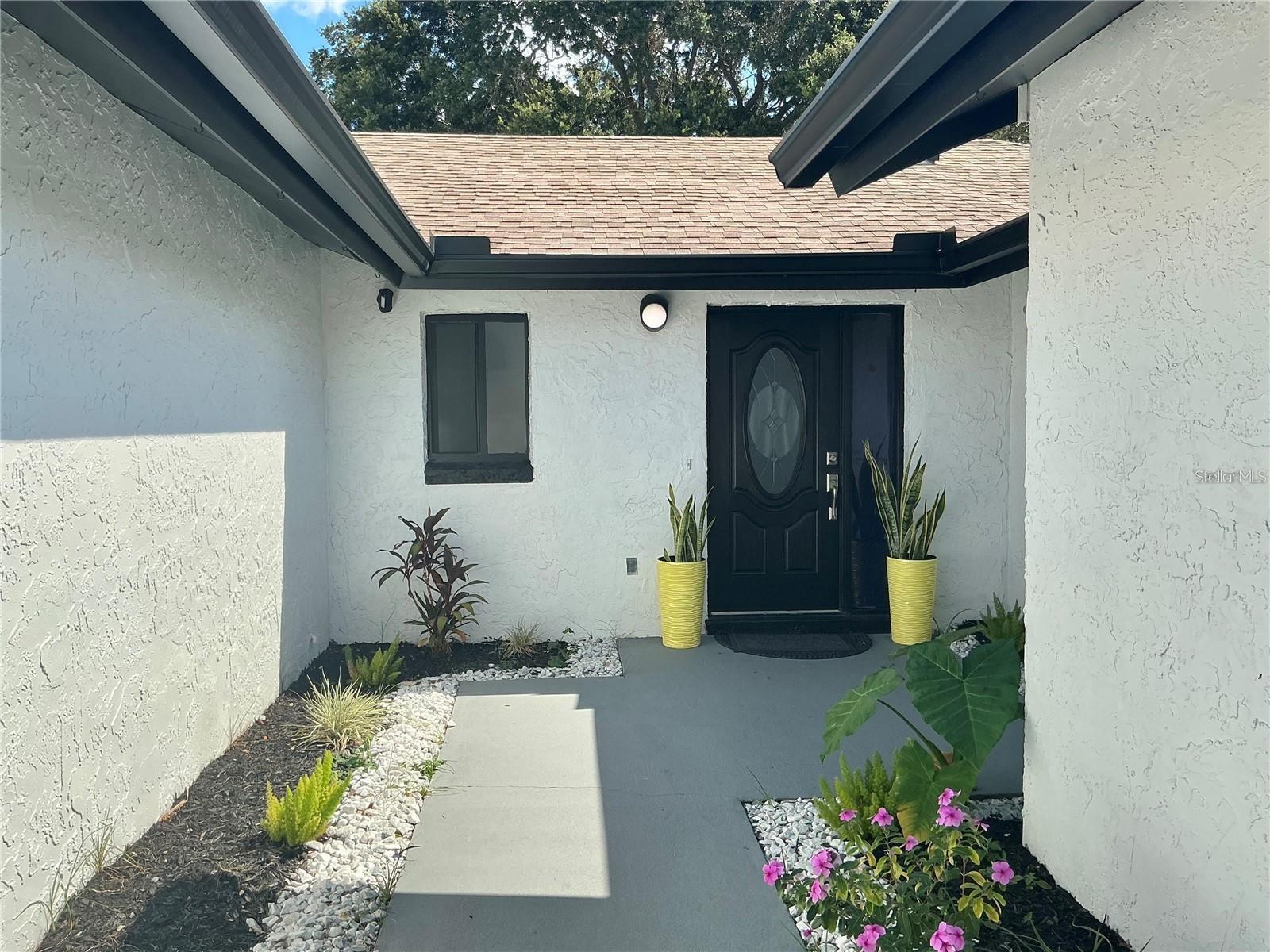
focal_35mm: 28
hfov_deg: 63.4
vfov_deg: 49.7
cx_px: 635
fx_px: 1027
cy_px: 476
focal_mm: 3
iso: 25
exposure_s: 1/1451
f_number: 1.8
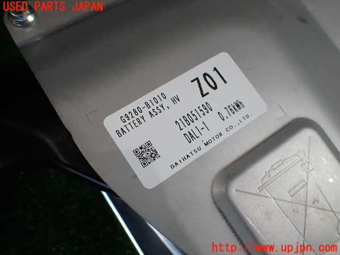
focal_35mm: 30
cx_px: 170
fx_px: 295
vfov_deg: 46.8
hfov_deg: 60.0
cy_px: 128
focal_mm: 5.4
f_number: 2.3
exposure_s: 1/125
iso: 200
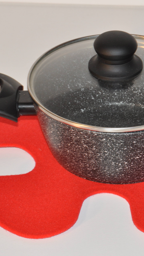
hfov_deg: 7.1
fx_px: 1161
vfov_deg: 12.6
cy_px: 128
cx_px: 122
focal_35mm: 171
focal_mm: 72
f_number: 9
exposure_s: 1/60
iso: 500
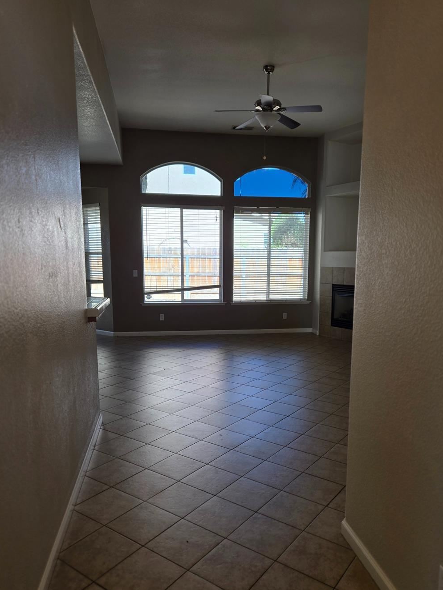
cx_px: 234
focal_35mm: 26
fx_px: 444
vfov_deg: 67.2
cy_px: 323
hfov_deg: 53.0
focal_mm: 5.4
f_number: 1.8
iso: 25
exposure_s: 1/158
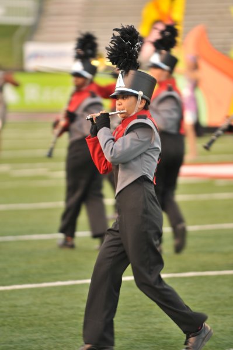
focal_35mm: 300
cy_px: 175
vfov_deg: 6.9
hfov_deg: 4.6
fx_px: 2917
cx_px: 116
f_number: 2.8
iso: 200
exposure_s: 1/80
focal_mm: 200
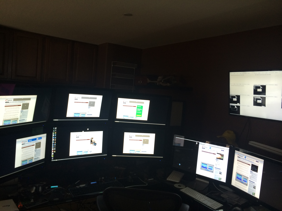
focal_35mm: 30
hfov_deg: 60.0
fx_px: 244
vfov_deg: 46.8
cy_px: 106
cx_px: 141
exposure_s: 1/30
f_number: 2.2
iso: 80
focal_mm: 4.12
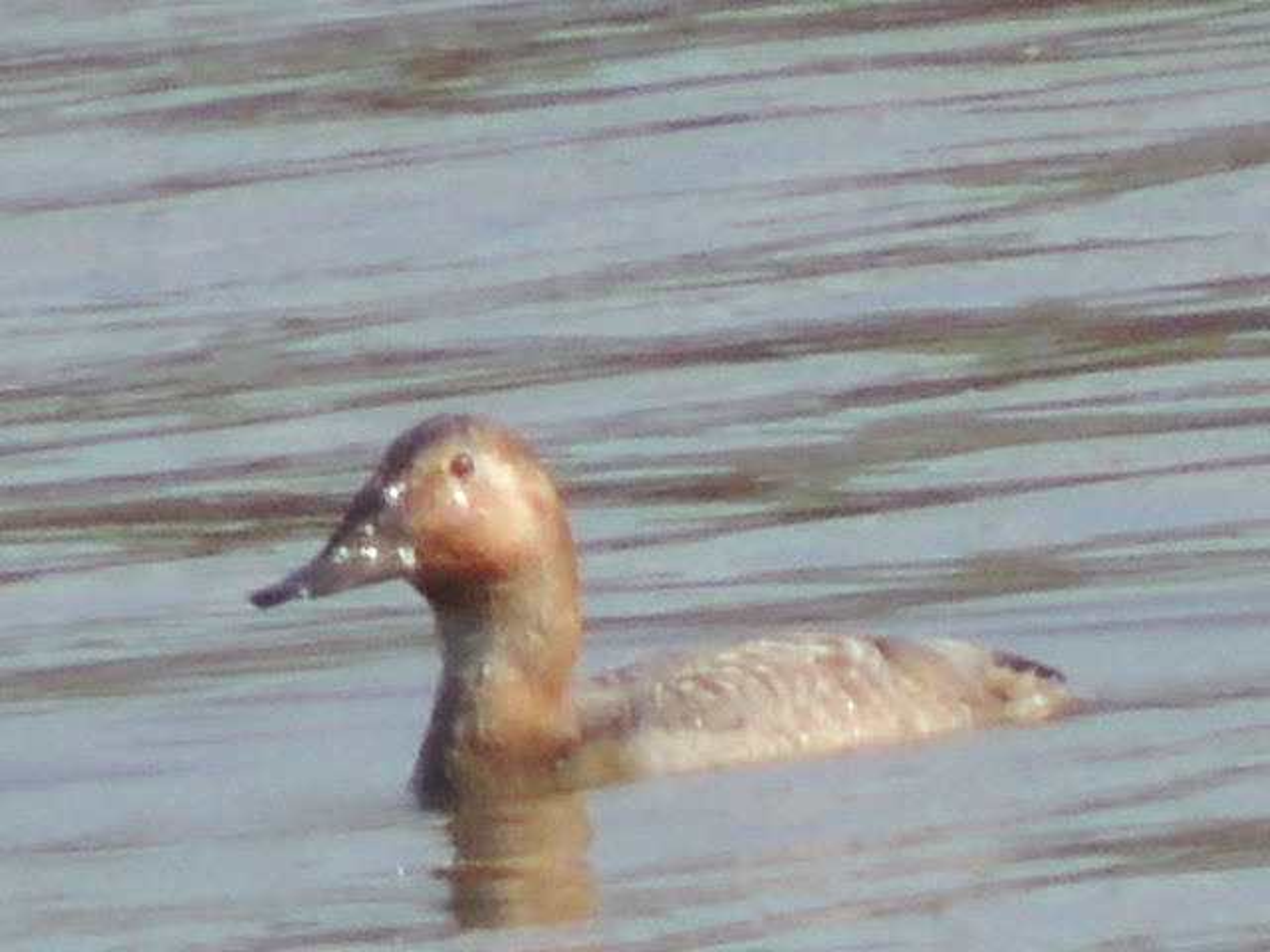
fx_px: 36688
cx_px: 635
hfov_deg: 2.0
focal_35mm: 1000
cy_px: 476
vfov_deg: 1.5
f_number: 5.9
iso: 180
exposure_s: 1/500
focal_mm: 180
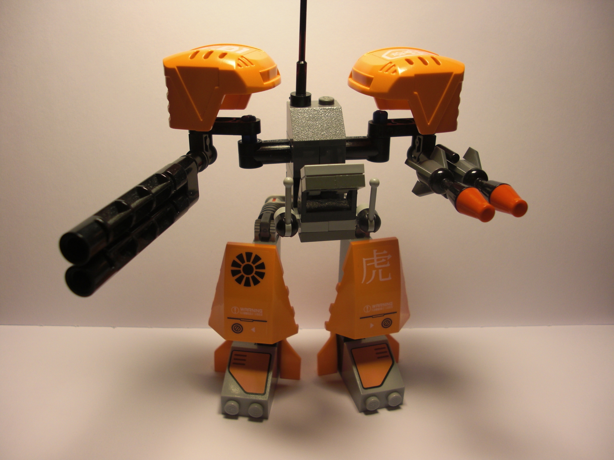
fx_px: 639
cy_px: 230
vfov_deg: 39.7
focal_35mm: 36
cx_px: 307
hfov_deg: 51.4
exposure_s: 1/80
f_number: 2.8
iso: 50
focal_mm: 6.3
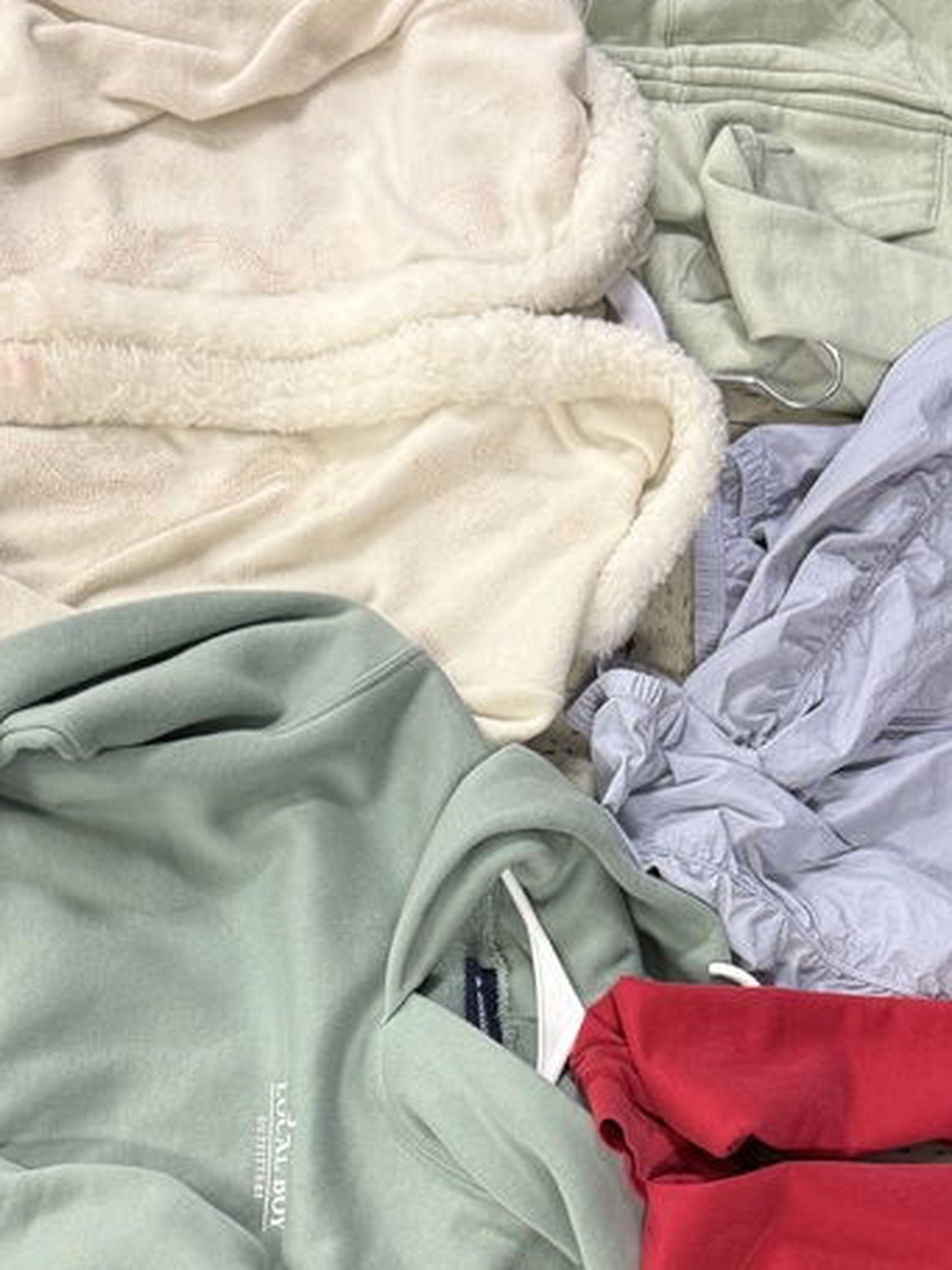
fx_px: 1981
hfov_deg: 27.0
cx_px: 419
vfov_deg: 33.2
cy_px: 1209
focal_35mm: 54
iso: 200
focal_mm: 6.76
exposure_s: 1/60
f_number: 1.78
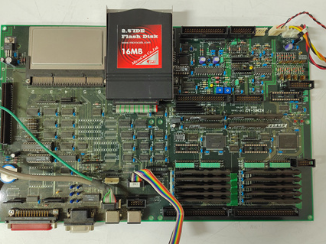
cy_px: 124
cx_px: 164
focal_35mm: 27
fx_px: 254
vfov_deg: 51.3
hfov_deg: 65.4
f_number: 1.9
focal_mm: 5.52
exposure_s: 1/50
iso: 1694
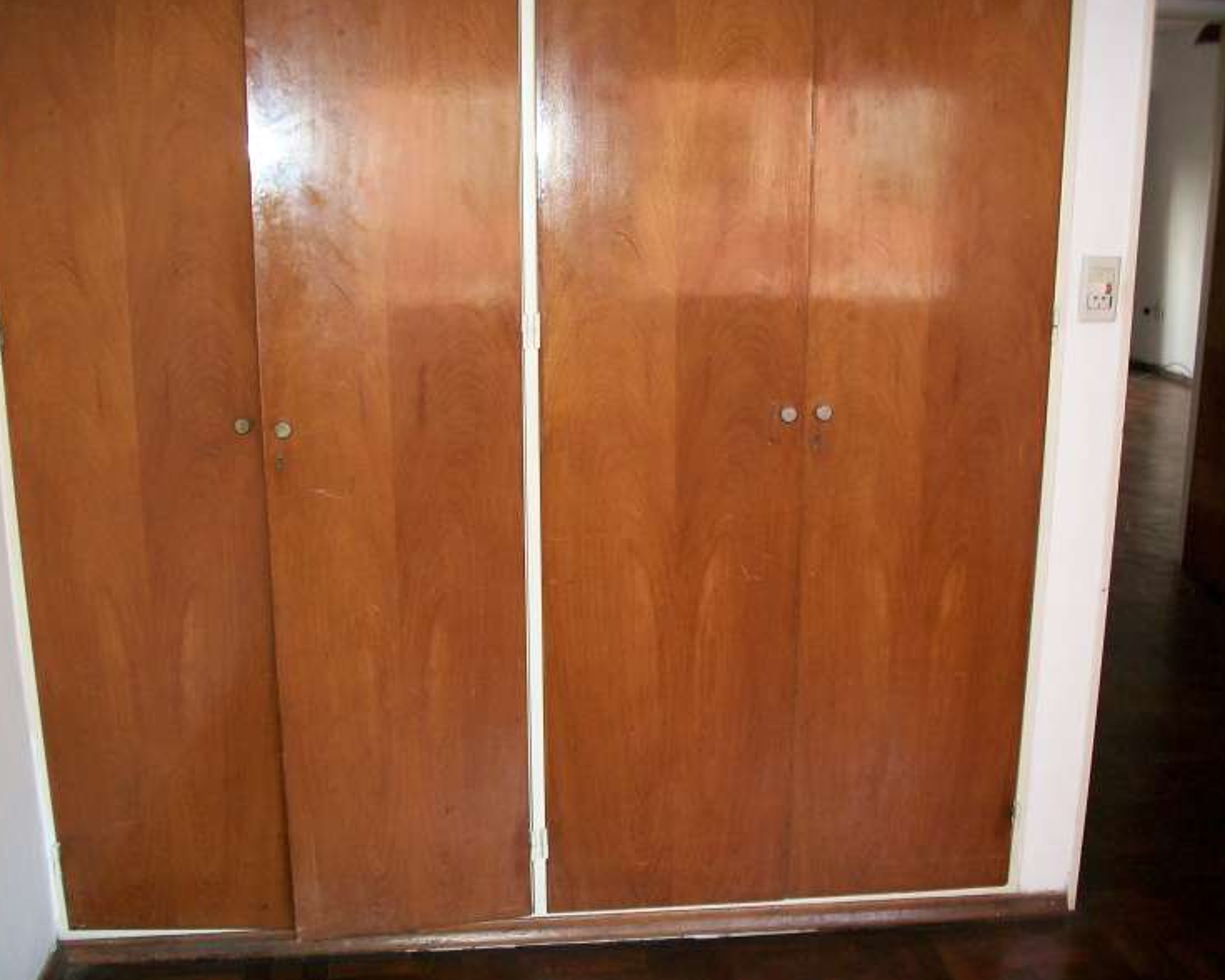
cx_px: 595
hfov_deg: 52.8
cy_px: 492
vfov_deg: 43.4
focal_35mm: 34
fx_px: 1233
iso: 160
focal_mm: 5.7
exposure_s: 1/30
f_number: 2.9
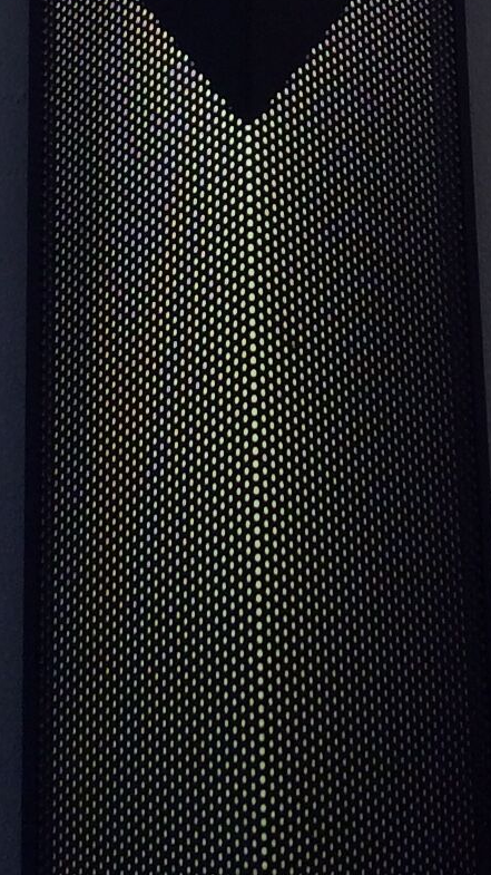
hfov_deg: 10.5
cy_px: -284
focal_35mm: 115
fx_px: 2664
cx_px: 203
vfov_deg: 17.4
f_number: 2.4
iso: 32
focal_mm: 3.3
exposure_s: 1/100
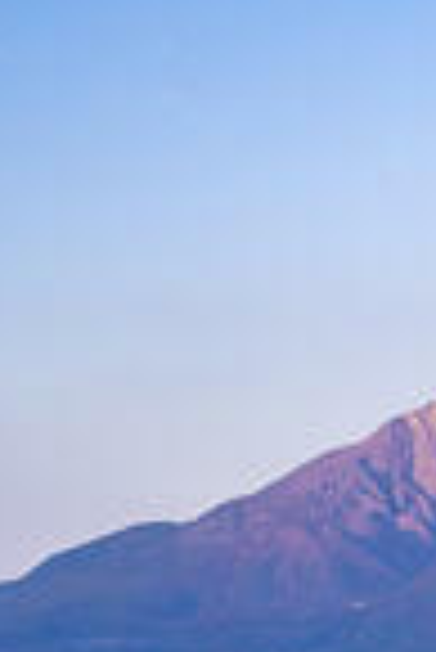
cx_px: 809
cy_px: 477
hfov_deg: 8.6
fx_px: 2773
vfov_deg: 13.4
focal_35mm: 153
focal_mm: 37
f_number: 9
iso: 400
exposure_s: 1/60
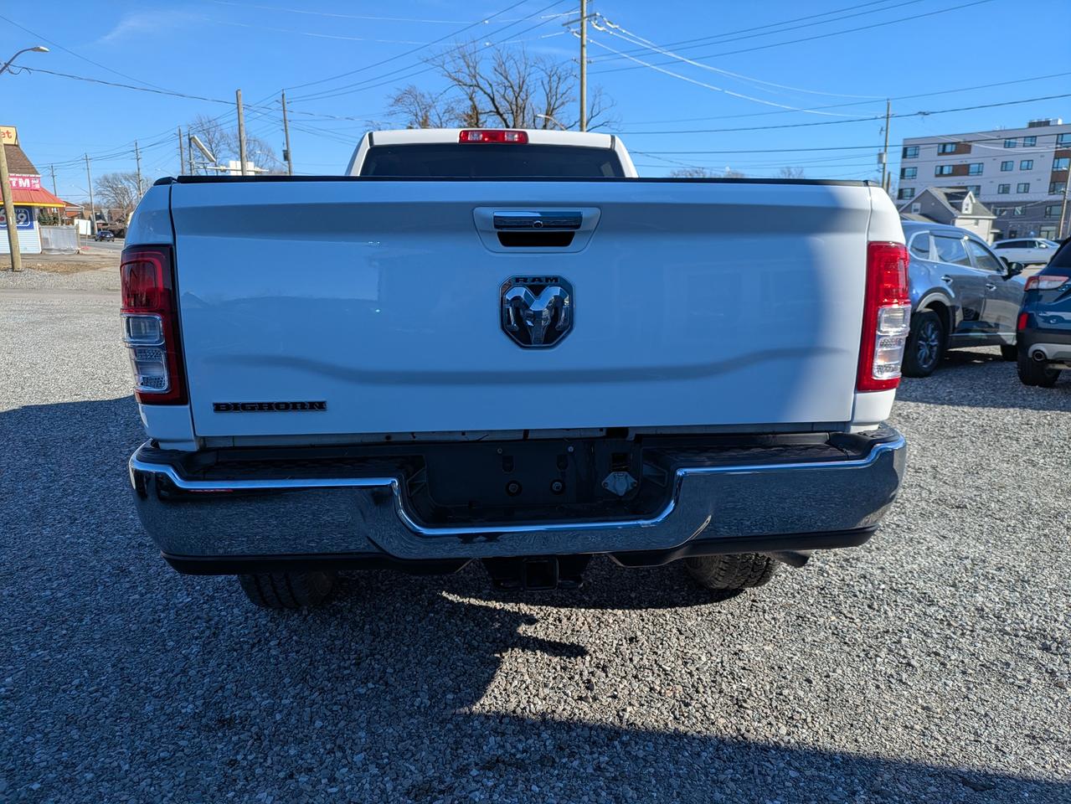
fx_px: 774
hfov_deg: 69.4
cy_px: 402
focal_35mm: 25
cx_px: 536
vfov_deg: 54.9
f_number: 1.89
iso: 42
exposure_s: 1/1546
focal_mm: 5.43
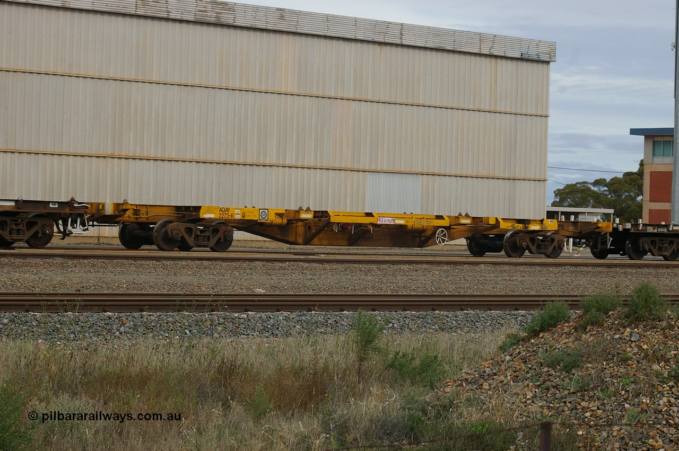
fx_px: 1979
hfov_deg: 19.5
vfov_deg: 13.0
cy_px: 226
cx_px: 340
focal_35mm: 105
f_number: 8
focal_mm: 70
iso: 200
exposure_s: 1/350
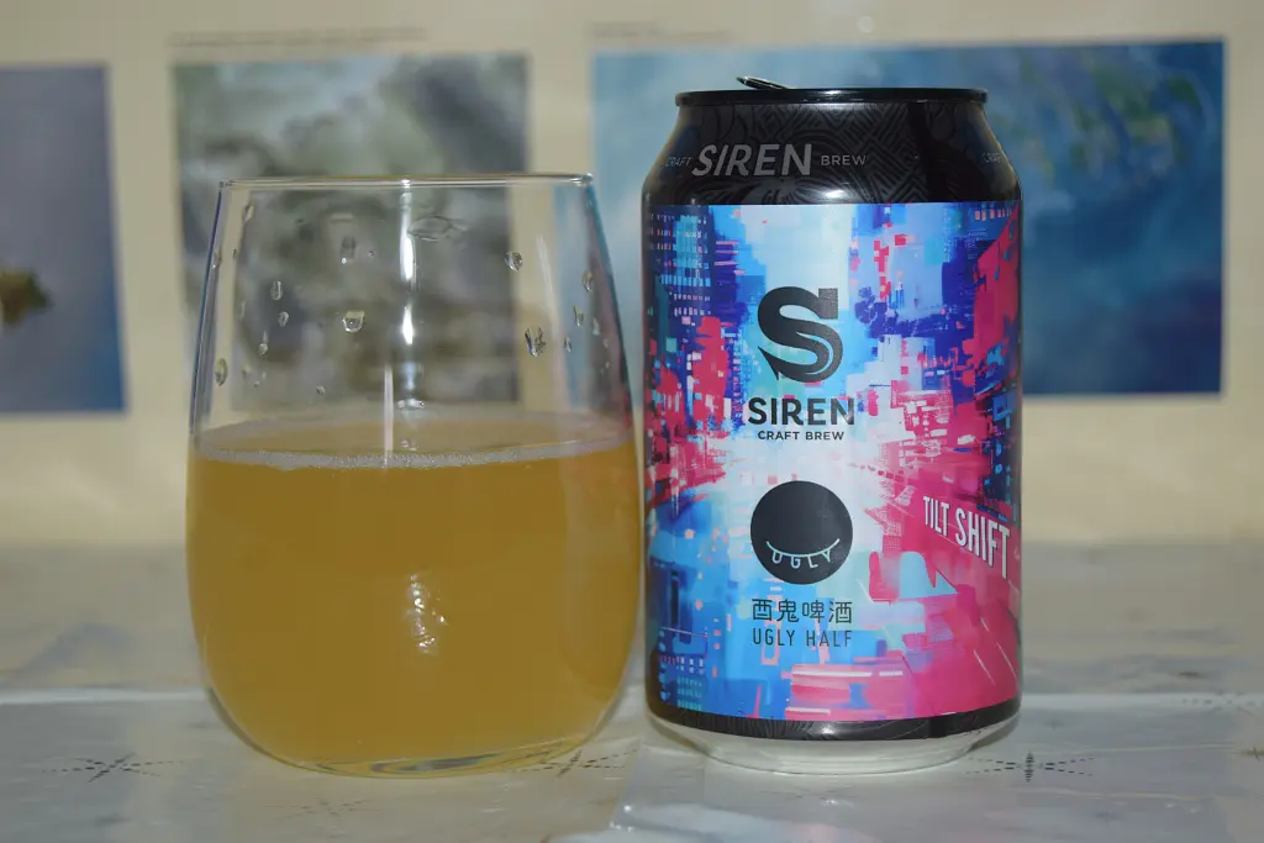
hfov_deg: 24.6
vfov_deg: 16.6
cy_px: 422
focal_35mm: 82
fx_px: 2897
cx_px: 632
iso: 400
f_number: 5.6
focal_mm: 55
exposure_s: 1/60
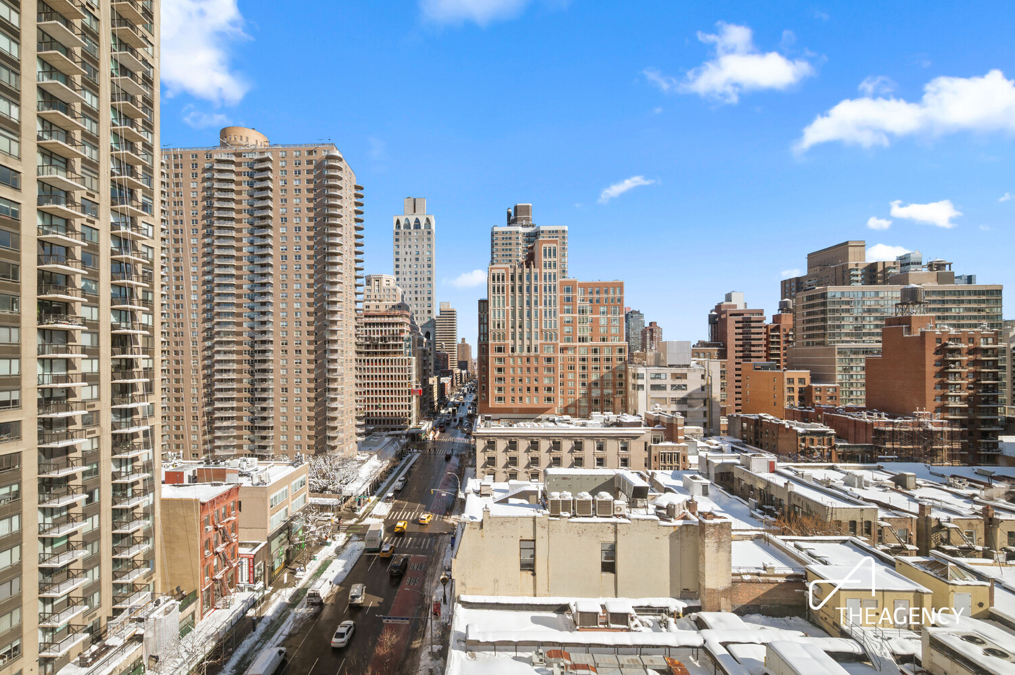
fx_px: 394
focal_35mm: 14
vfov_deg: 81.1
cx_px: 508
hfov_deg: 104.3
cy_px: 338
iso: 320
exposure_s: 1/250
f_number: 11
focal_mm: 14
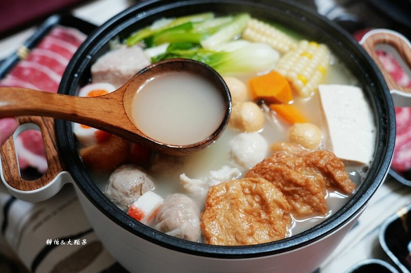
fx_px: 536
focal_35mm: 47
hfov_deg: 41.9
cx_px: 206
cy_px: 136
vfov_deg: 28.6
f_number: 4
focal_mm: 47
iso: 1250
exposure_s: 1/50
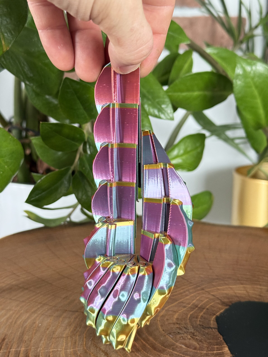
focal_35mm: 48
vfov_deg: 39.7
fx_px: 495
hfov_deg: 30.3
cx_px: 134
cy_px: 178
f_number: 1.78
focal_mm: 6.76
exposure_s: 1/48
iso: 250
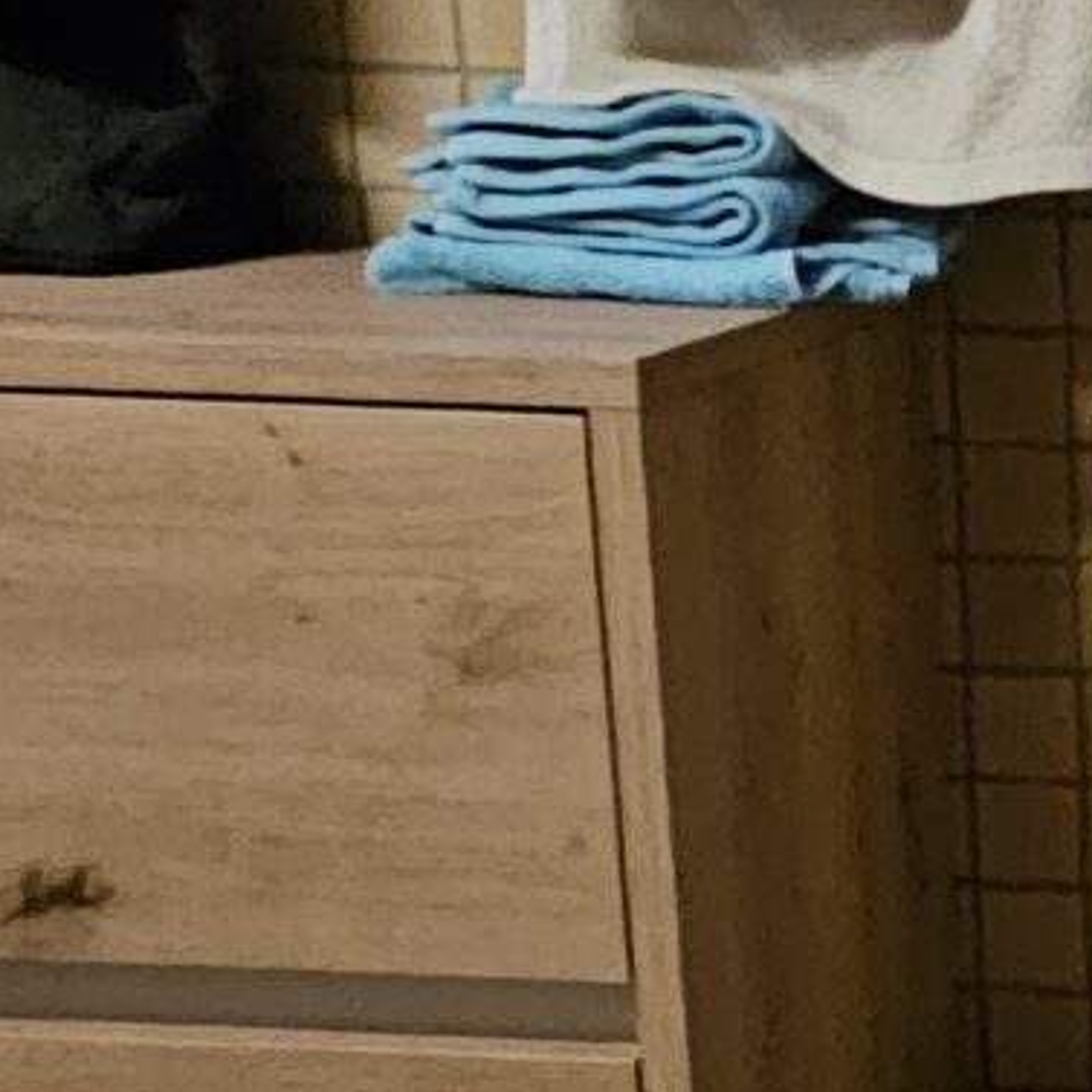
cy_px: 921
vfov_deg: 21.8
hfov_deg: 18.5
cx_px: 1828
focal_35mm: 78
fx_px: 2784
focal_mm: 2.2
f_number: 2.2
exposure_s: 1/25
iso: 1250
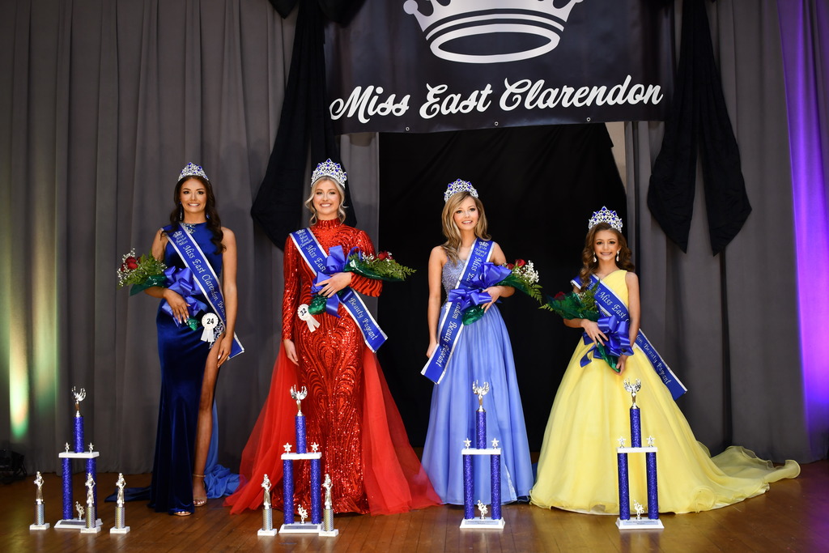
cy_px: 276
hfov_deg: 51.9
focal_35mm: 37
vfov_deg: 36.0
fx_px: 852
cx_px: 414
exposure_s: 1/40
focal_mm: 25
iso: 450
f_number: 4
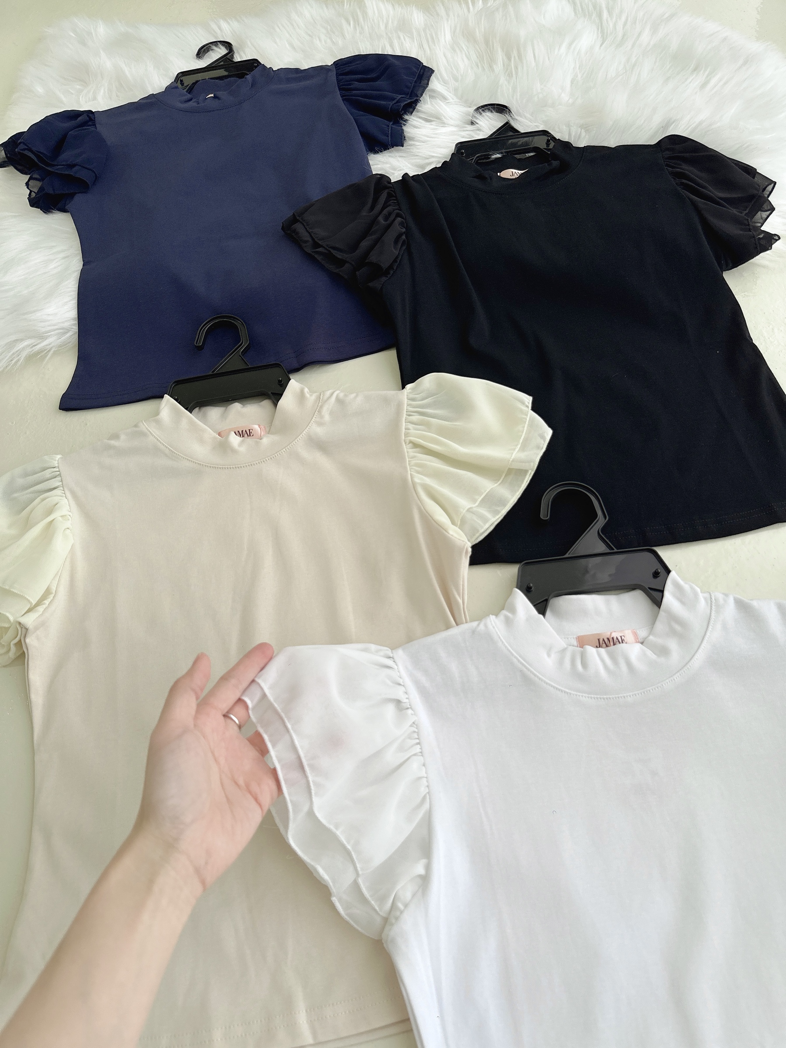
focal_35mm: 24
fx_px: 727
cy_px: 524
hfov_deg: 56.8
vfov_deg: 71.6
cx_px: 393
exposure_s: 1/121
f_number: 1.78
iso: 160
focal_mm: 6.86
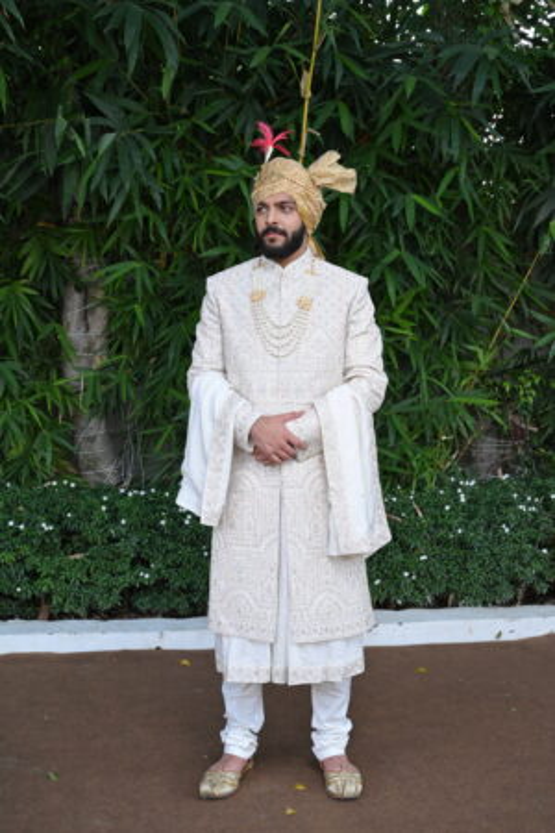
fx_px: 1156
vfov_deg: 39.6
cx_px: 278
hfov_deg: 27.0
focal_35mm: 50
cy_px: 416
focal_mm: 50
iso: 640
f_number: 6.3
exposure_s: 1/200
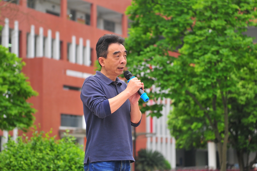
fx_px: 749
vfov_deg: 13.0
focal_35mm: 105
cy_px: 86
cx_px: 128
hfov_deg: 19.5
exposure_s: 1/320
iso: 200
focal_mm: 70
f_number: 2.8
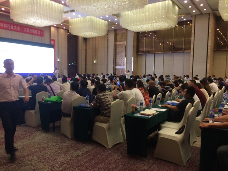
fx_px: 191
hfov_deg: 61.7
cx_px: 114
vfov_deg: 48.2
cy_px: 86
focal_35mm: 29
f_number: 2.2
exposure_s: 1/33
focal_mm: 4.15
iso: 125
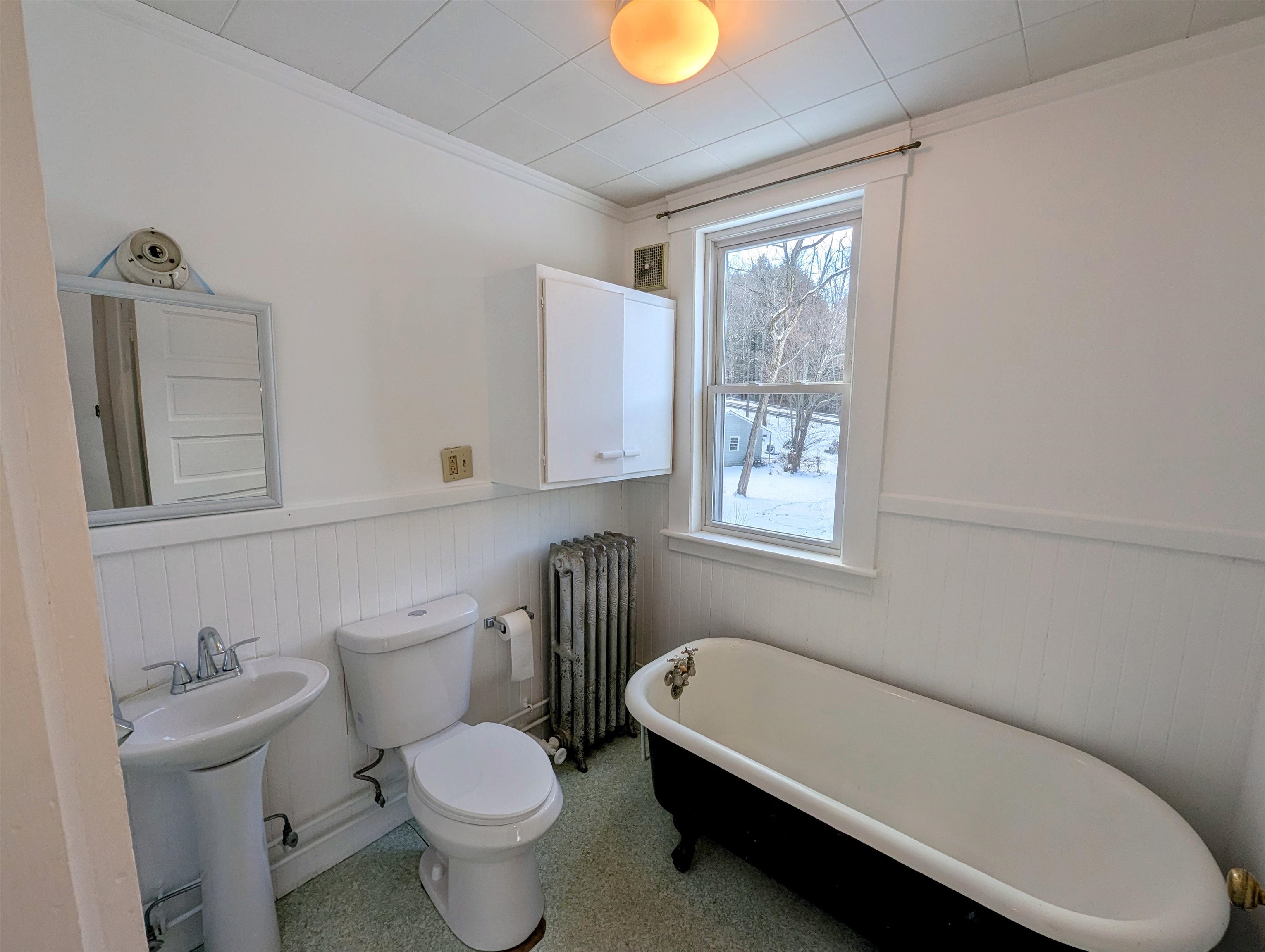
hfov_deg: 106.1
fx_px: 476
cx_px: 632
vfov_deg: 90.1
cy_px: 476
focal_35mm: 13
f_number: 2.2
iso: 48
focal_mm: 1.95
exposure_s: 1/172
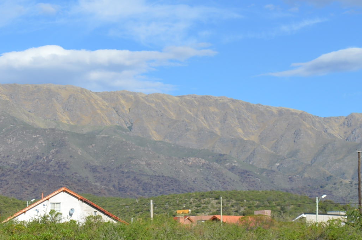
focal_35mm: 106
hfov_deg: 18.5
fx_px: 1065
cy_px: 316
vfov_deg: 12.5
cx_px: -52
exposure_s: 1/250
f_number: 8
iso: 100
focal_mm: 24
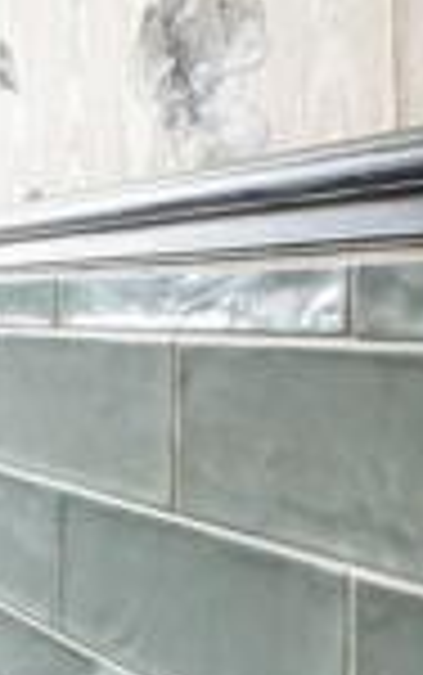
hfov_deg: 11.8
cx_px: -781
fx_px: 1307
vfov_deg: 29.0
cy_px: 322
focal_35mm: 71
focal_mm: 10.6
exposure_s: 1/8
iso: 160
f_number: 7.1
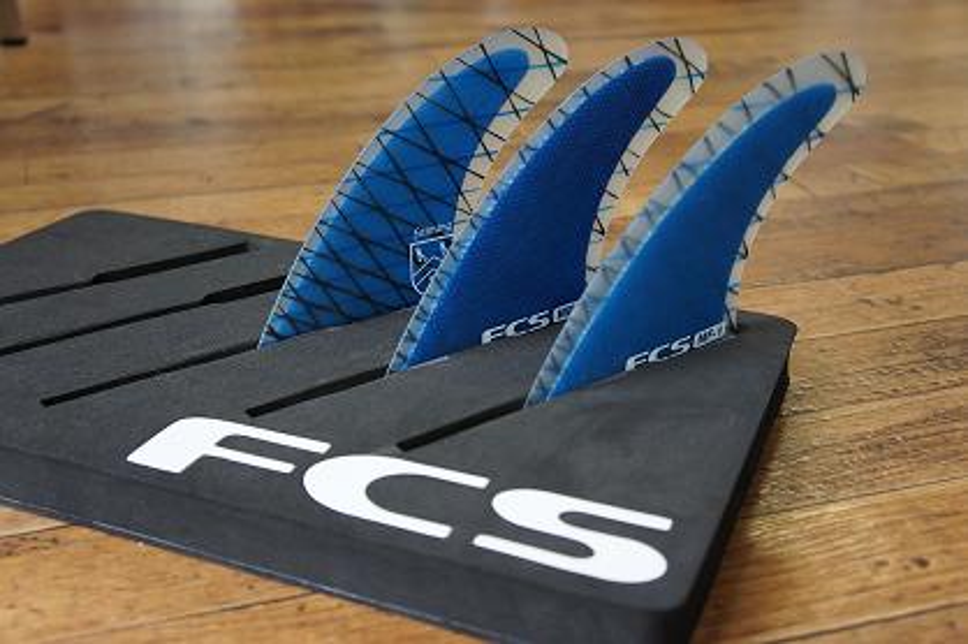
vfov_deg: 33.0
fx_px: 1088
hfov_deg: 48.0
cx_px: 484
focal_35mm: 40
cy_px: 322
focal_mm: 27
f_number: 4
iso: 400
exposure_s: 1/50
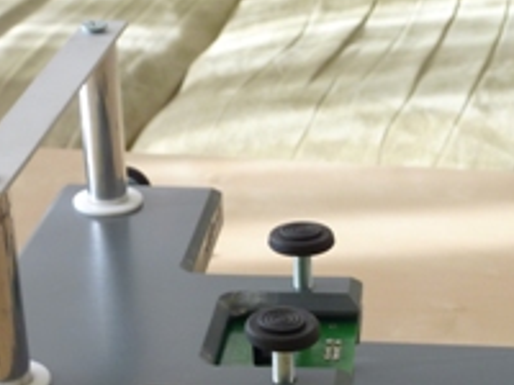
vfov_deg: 15.4
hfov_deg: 20.8
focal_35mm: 94
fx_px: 1396
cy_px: 411
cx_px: 360
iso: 125
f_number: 3.7
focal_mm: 6.9
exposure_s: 1/30
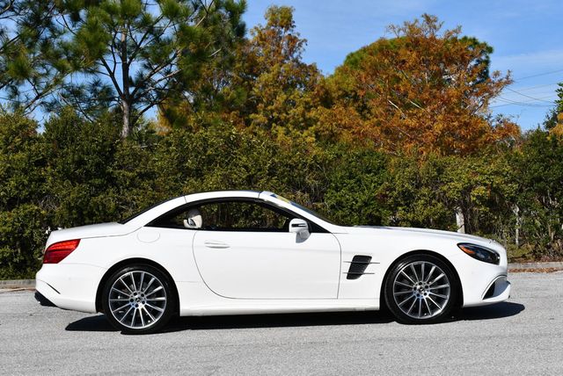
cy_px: 188
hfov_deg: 29.6
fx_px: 1064
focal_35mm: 68
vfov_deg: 20.1
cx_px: 282
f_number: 10
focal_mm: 34
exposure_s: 1/400
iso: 100
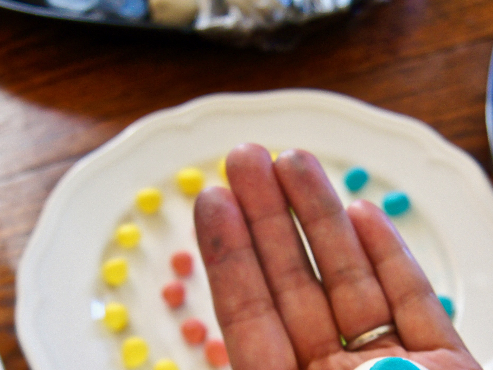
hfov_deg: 18.5
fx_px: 1510
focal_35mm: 106
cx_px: 251
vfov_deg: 13.7
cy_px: 382
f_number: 4.5
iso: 320
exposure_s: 1/50
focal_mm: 28
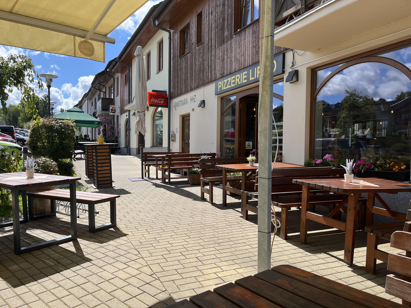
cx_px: 206
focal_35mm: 26
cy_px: 154
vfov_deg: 53.1
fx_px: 309
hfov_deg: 67.3
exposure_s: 1/2179
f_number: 1.6
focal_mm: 5.1
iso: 50
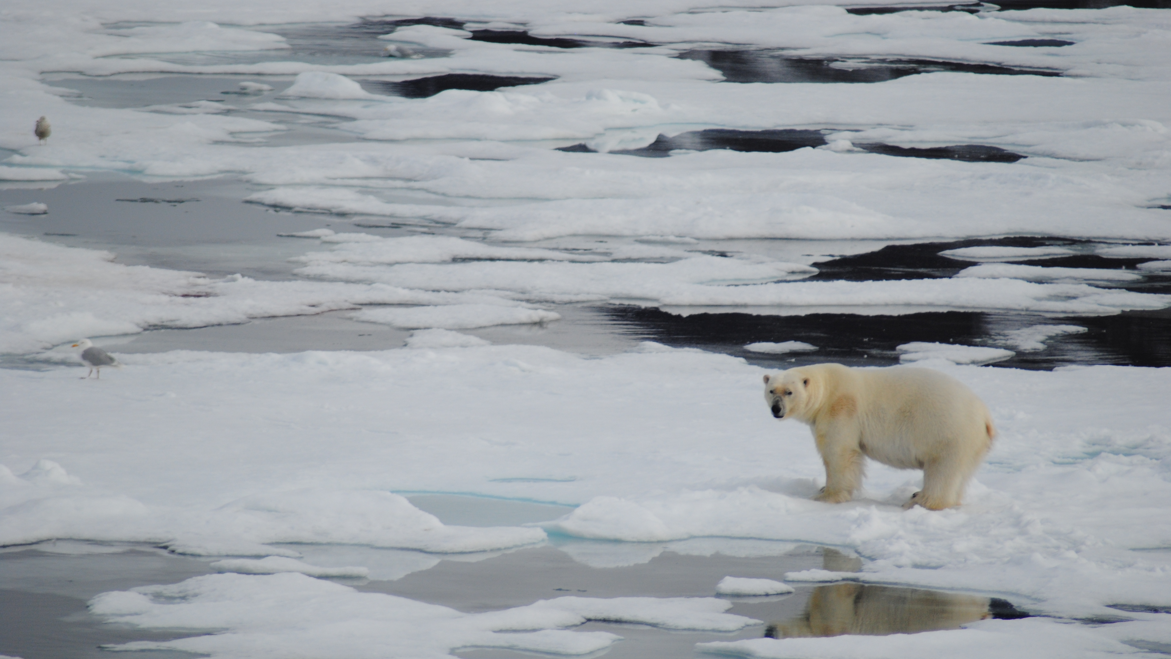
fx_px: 14686
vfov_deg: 2.6
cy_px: 380
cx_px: 586
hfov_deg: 4.6
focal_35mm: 473
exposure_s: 1/2000
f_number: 5.6
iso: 200
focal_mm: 300
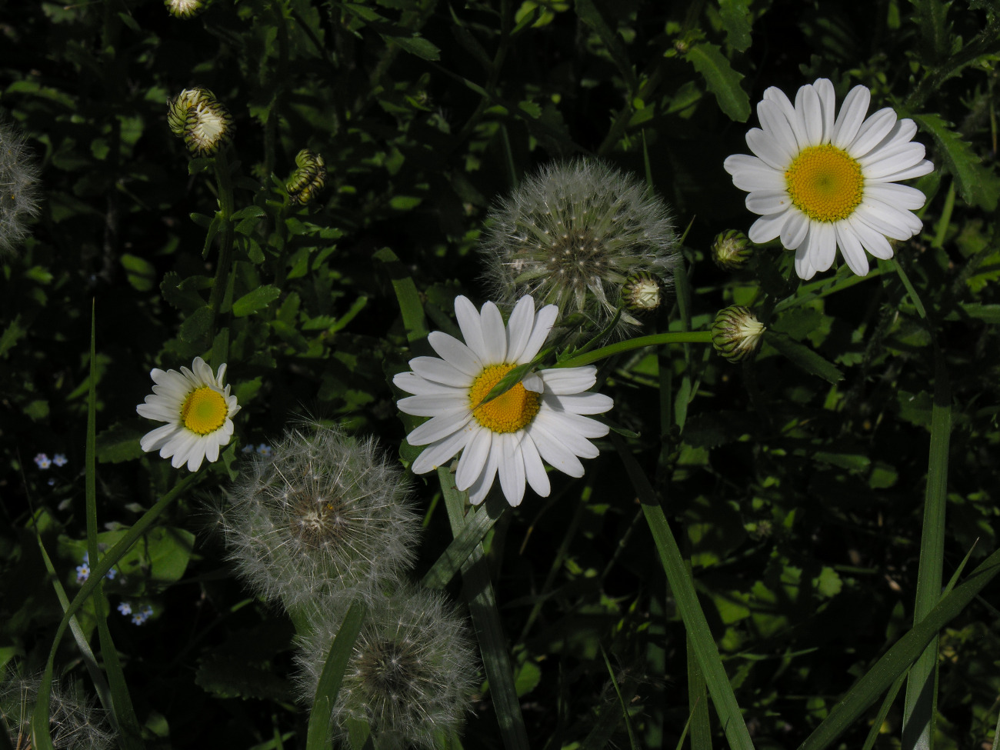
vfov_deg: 12.9
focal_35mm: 115
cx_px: 500
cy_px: 375
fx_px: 3322
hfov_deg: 17.1
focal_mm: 29.3
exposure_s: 1/394
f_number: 7.4
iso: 50
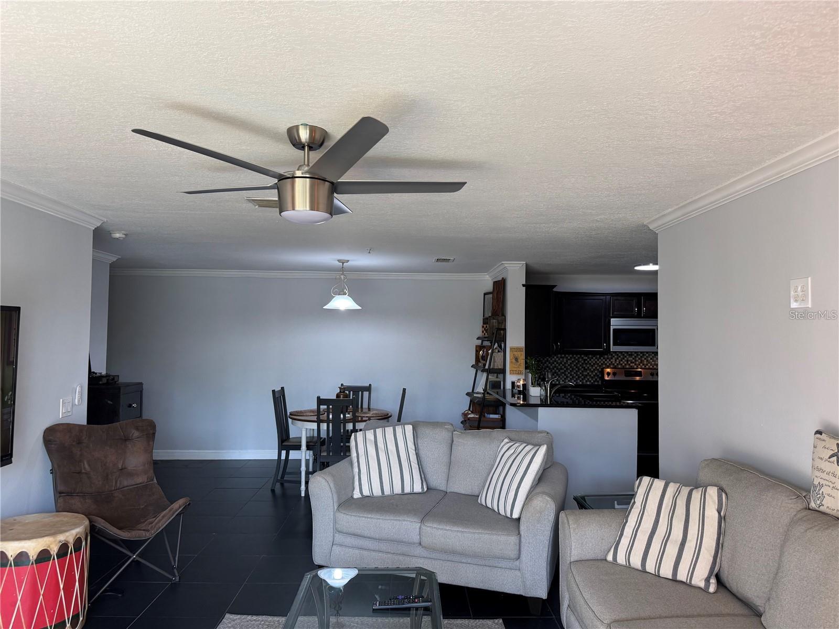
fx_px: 582
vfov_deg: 56.8
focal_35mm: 24
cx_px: 420
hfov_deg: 71.6
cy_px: 314
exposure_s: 1/120
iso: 160
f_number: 1.78
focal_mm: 6.76
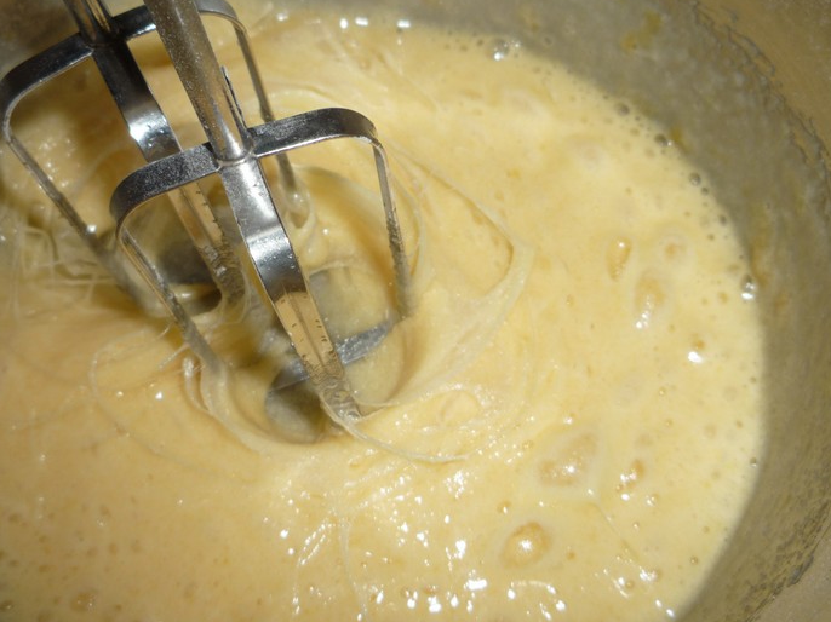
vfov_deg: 40.7
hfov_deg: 52.6
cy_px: 328
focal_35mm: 35
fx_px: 840
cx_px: 446
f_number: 3.3
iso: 100
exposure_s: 1/30
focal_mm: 5.2
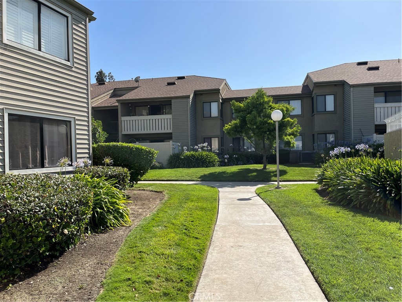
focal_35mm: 26
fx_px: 302
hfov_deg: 67.3
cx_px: 201
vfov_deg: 53.1
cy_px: 151
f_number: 1.6
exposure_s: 1/3745
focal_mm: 5.1
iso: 50
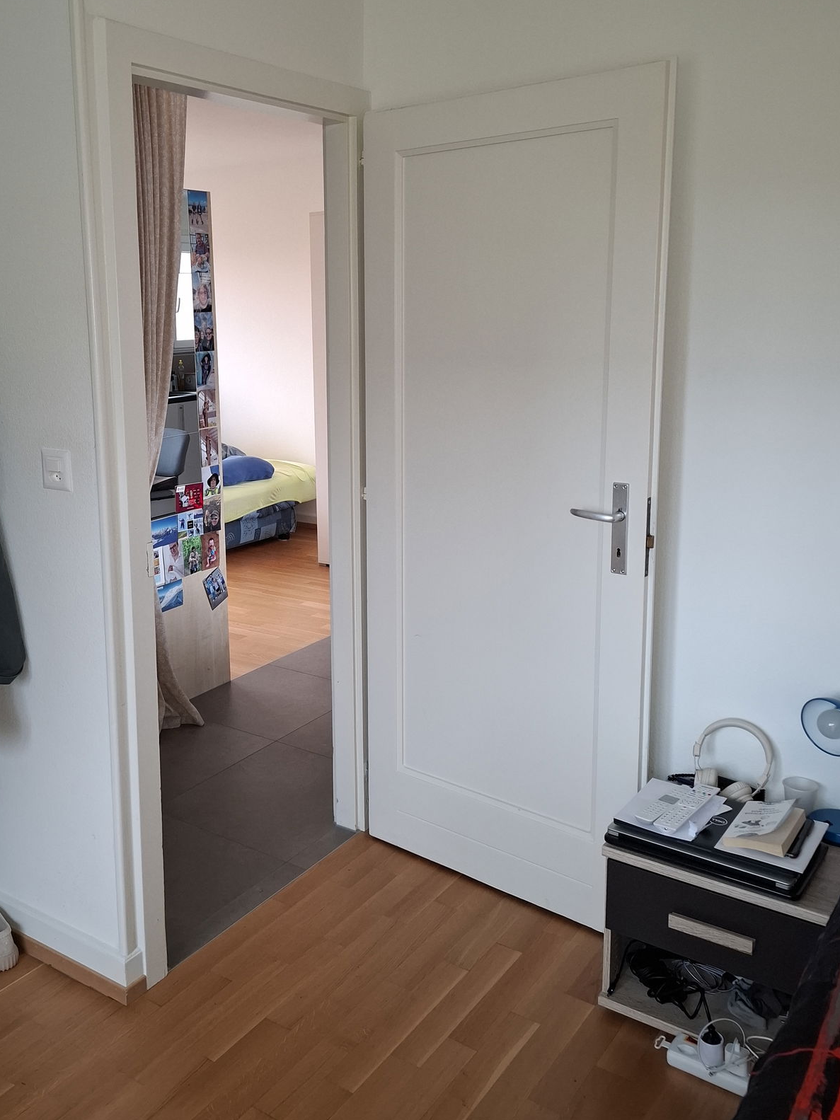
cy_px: 478
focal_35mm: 31
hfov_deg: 45.0
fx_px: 1003
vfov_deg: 58.1
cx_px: 309
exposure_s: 1/50
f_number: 1.8
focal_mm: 5.54
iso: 320
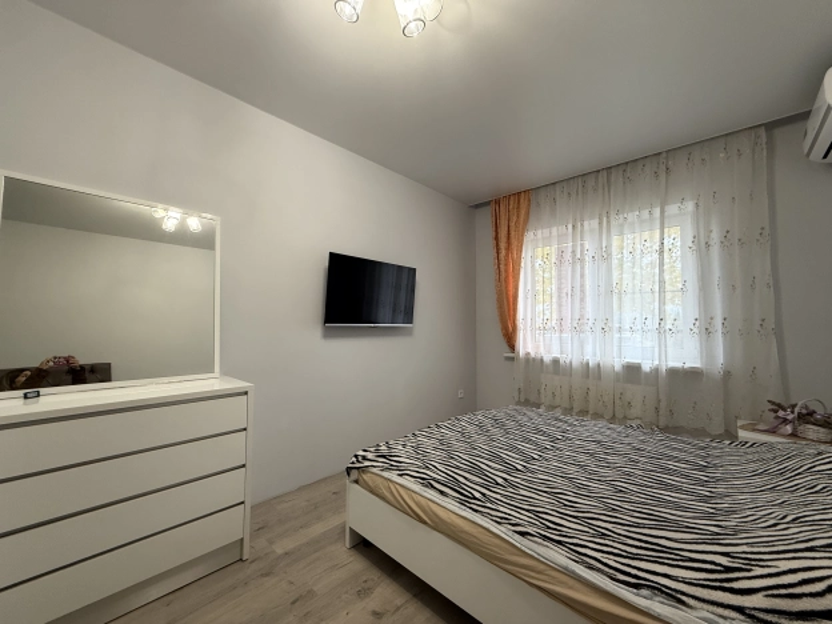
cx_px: 416
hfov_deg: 102.1
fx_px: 336
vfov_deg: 85.7
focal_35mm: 14
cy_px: 312
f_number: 2.2
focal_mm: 2.22
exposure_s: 1/100
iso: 160
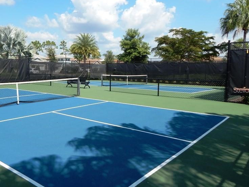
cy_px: 90
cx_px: 92
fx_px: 230
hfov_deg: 56.1
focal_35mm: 32
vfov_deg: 44.2
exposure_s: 1/500
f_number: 6
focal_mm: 4
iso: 125
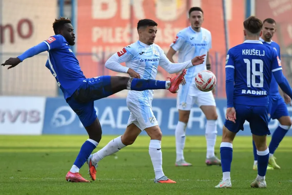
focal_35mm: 350
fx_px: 2839
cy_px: 98
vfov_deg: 3.9
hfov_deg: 5.9
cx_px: 146
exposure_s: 1/1250
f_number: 4
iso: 800
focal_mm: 350
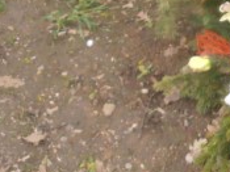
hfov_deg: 20.9
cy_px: -93
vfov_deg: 15.4
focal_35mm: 88
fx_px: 584
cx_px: 268
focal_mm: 4.2
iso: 80
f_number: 3
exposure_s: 1/250
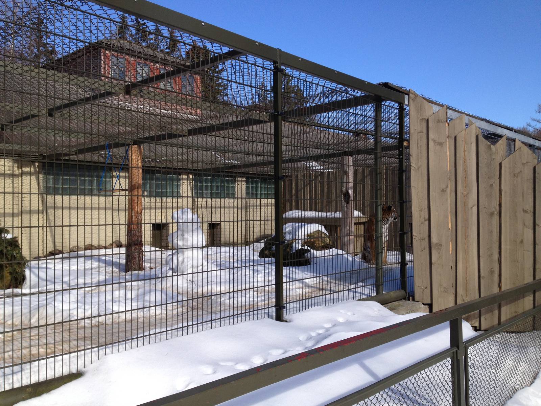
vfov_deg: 40.7
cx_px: 270
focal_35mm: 35
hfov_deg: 52.6
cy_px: 203
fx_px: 547
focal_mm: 4.28
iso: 50
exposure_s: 1/1623
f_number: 2.4
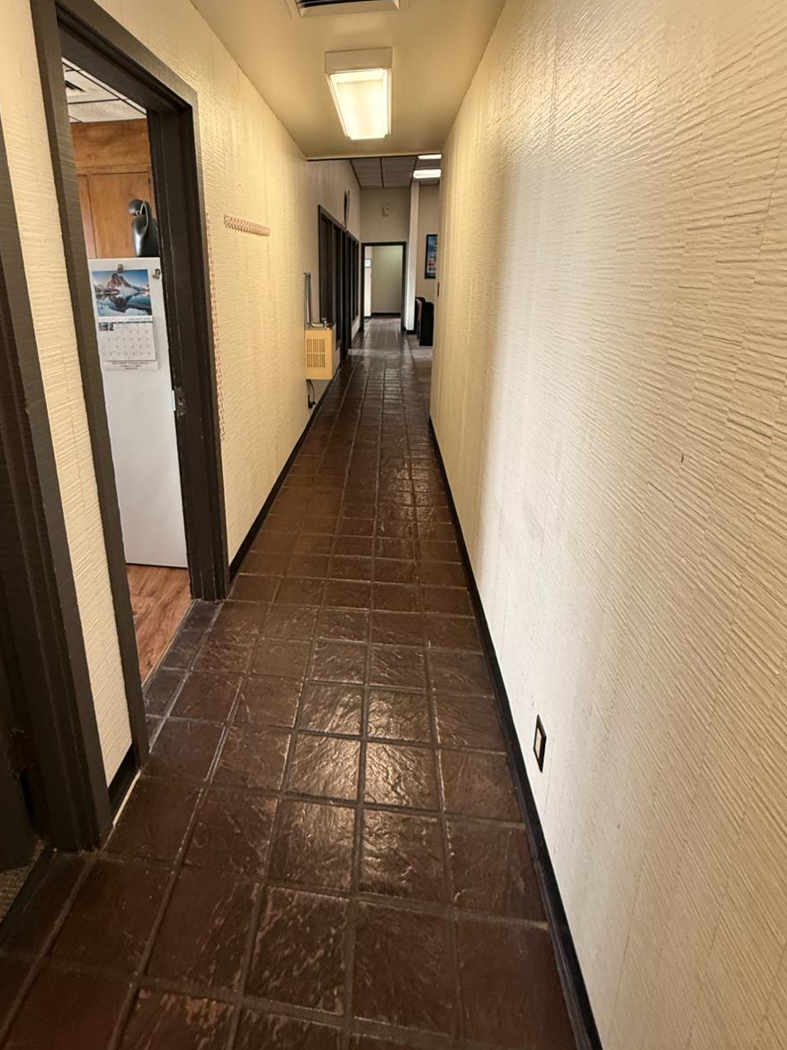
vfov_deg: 86.7
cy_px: 424
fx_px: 546
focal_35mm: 18
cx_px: 303
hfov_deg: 70.6
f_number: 2.2
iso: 250
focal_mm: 2.22
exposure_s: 1/60
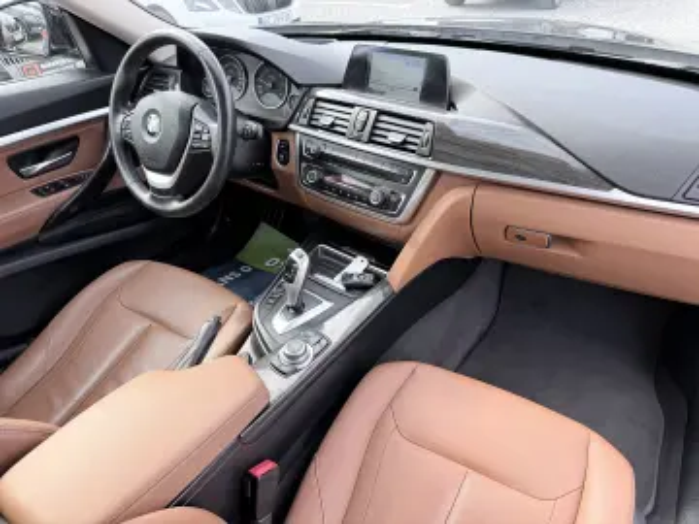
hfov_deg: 71.6
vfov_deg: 56.8
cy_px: 262
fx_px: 485
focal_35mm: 24
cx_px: 350
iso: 80
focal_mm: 6.76
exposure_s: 1/284
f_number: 1.78
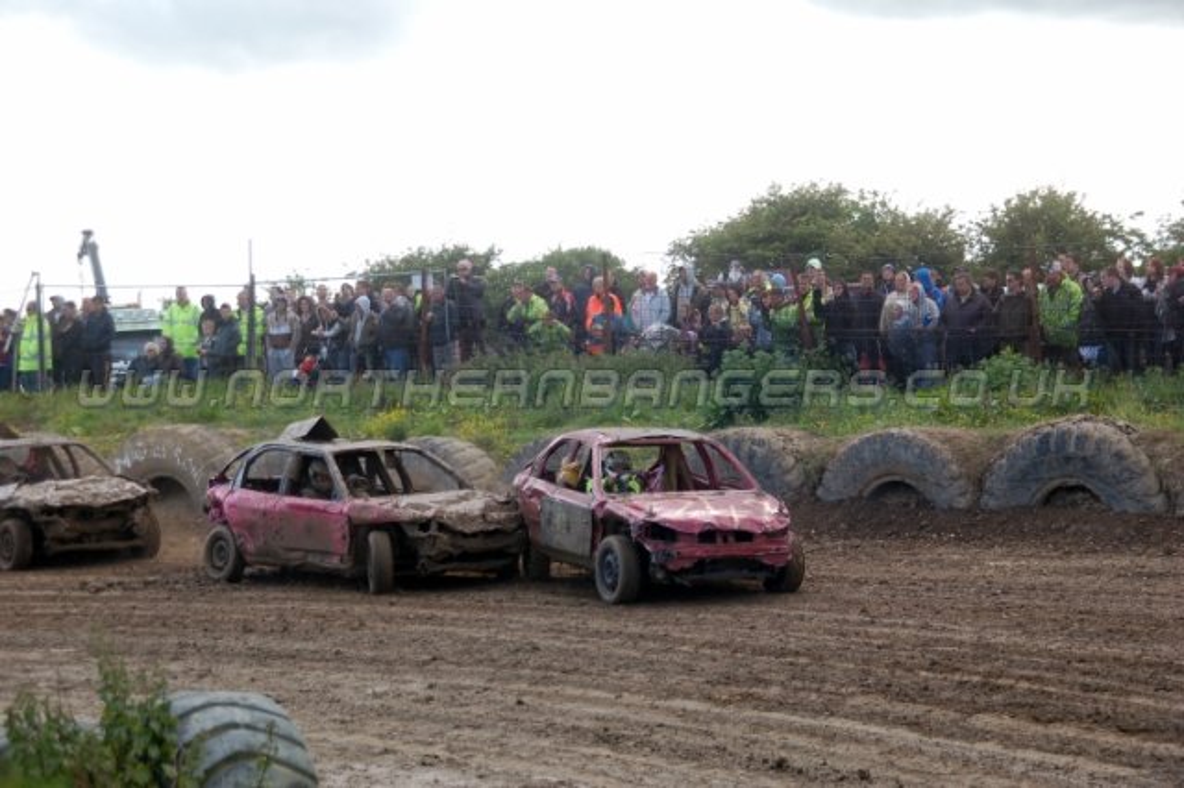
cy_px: 394
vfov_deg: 16.5
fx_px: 2712
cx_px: 592
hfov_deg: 24.6
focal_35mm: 82
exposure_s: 1/500
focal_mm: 55
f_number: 5.3
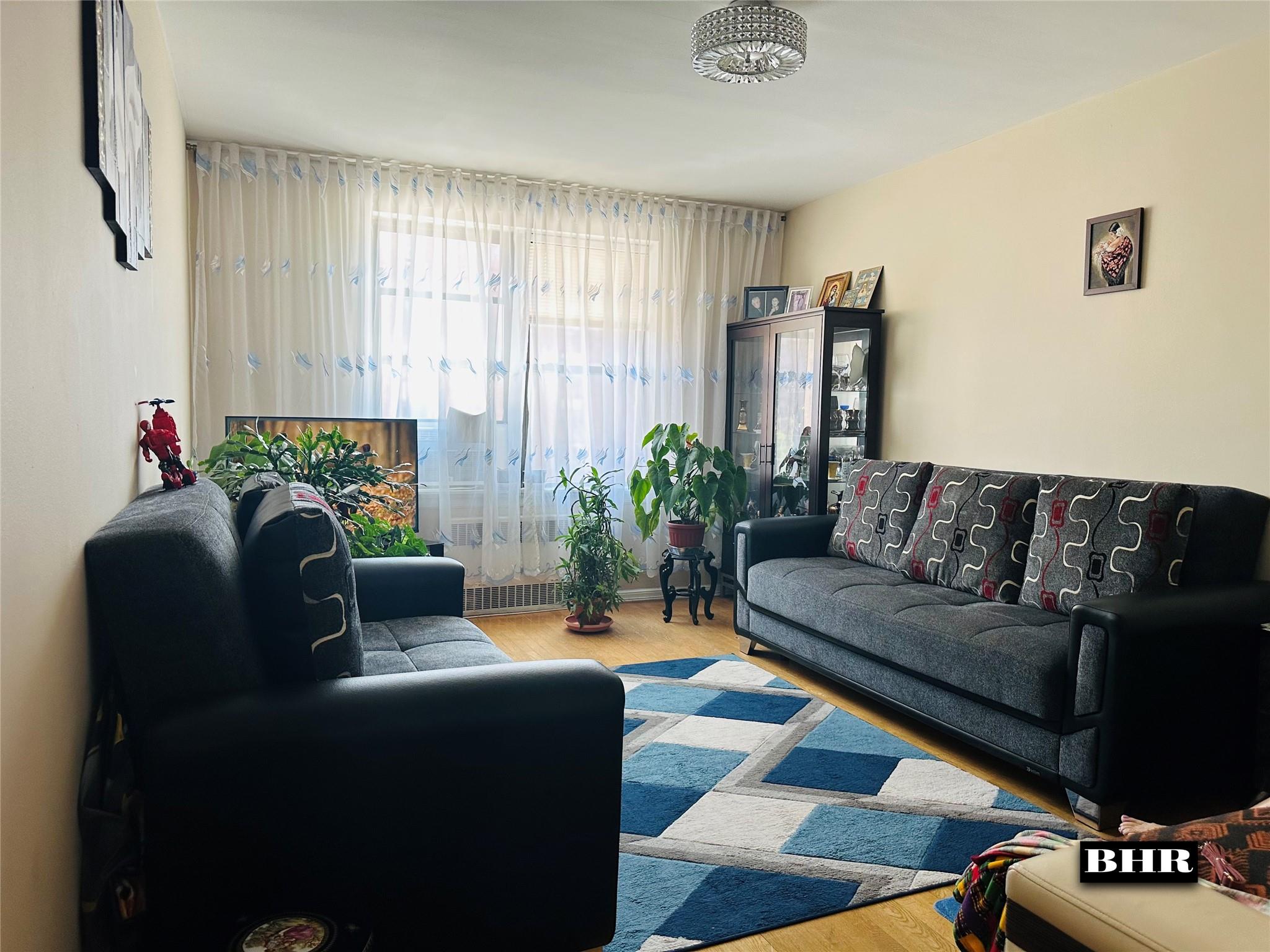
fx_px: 881
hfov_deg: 71.6
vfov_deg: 56.8
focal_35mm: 24
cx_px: 635
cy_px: 476
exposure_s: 1/120
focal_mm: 6.86
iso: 160
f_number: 1.78
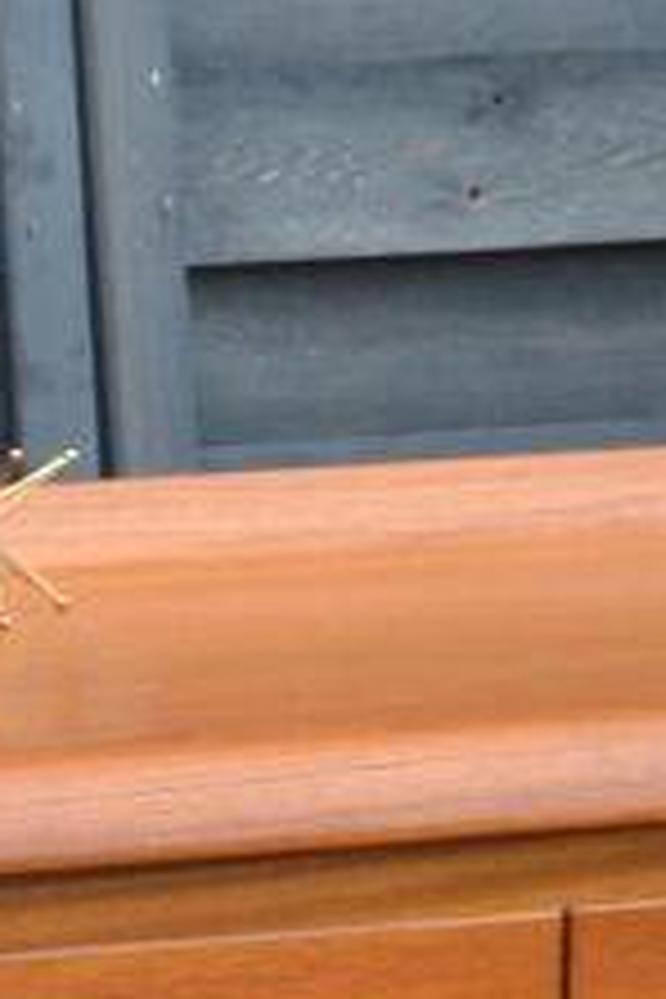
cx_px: -774
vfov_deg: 6.2
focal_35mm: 327
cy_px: 1422
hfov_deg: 4.1
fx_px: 9074
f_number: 5.6
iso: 160
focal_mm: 46
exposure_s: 1/125
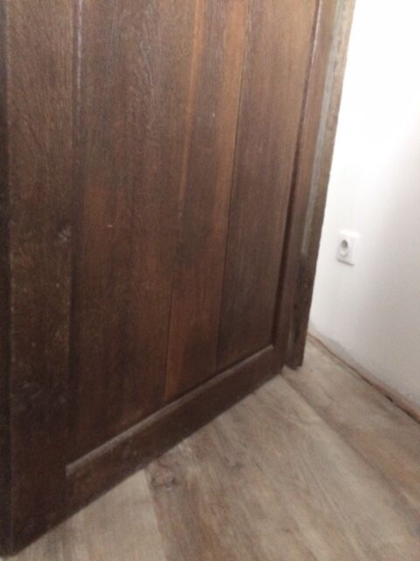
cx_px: 210
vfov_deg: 61.7
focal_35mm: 29
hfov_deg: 48.2
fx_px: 469
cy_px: 280
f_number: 2.2
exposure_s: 1/17
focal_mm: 4.15
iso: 400
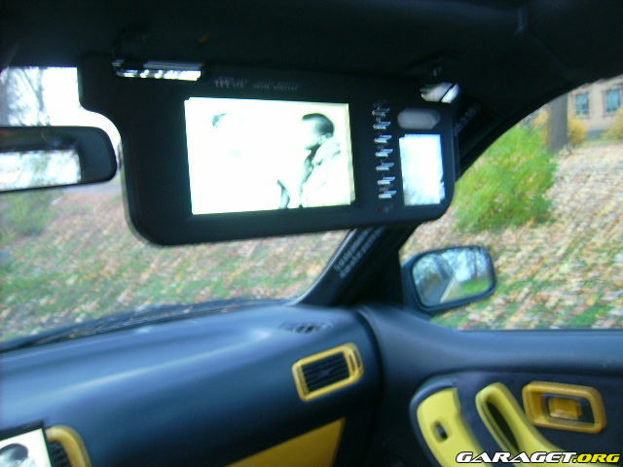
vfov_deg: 40.7
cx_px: 312
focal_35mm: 35
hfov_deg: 52.6
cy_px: 234
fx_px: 630
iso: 50
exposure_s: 1/2
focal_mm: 5.95
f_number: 2.8
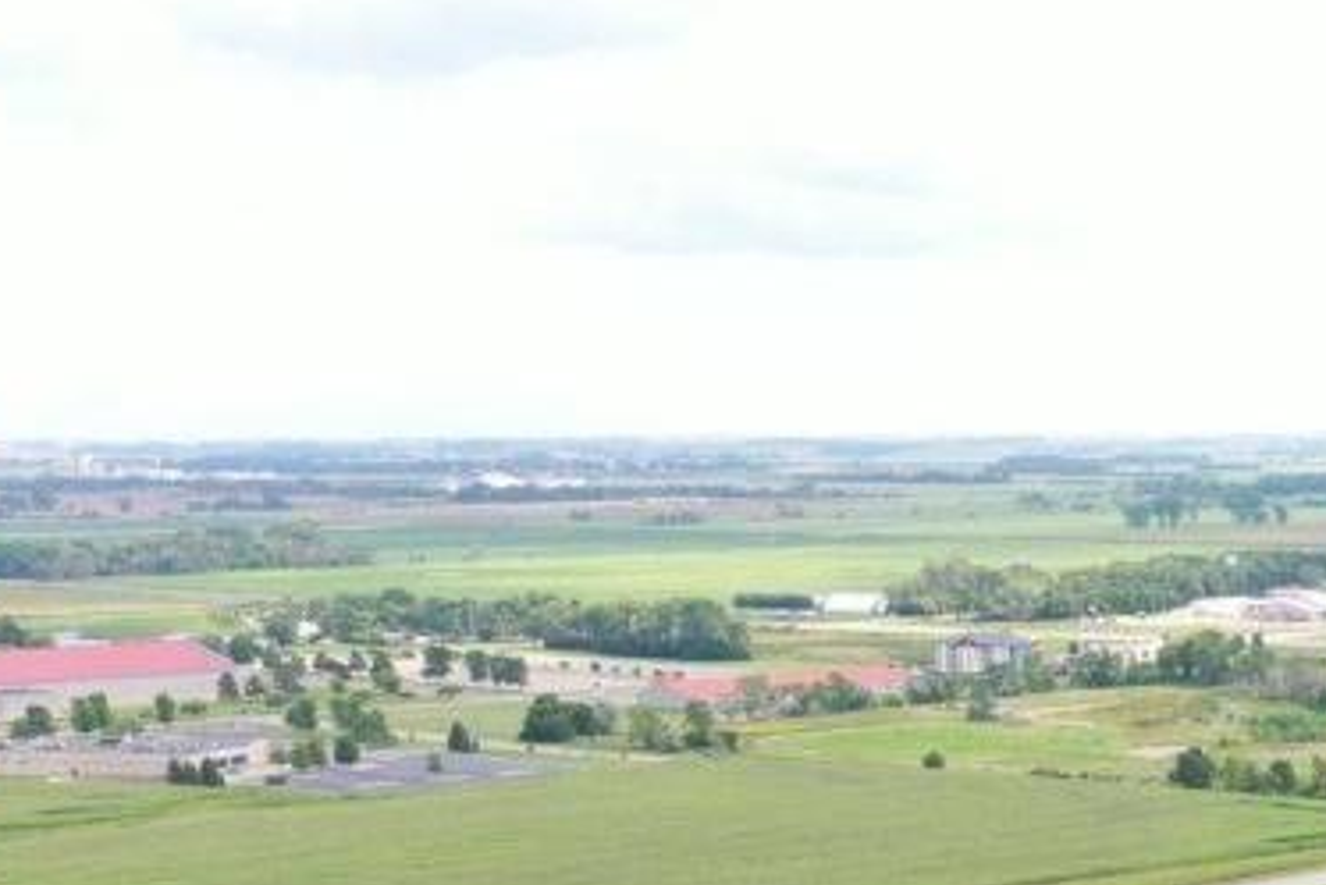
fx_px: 2984
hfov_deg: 22.3
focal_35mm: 81
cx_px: 1756
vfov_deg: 16.3
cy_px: 1027
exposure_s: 1/200
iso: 100
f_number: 4.5
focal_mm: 10.26
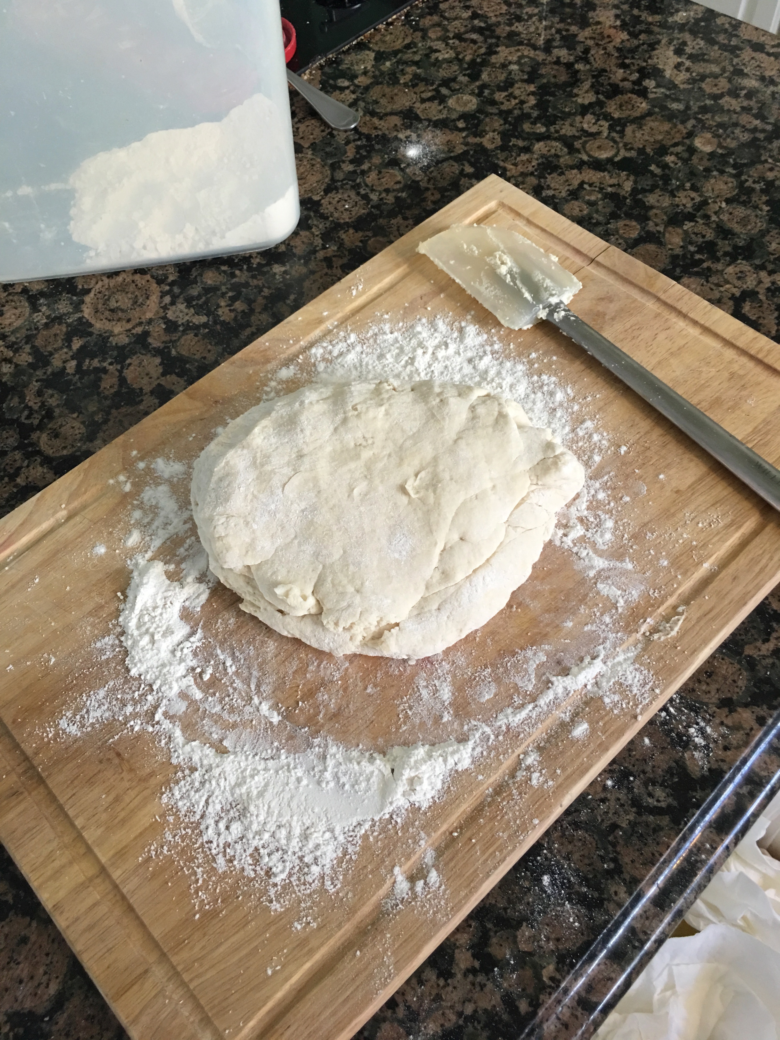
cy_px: 520
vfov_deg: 61.7
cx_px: 390
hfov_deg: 48.2
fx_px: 871
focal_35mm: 29
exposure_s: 1/15
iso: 50
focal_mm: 4.15
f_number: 2.2
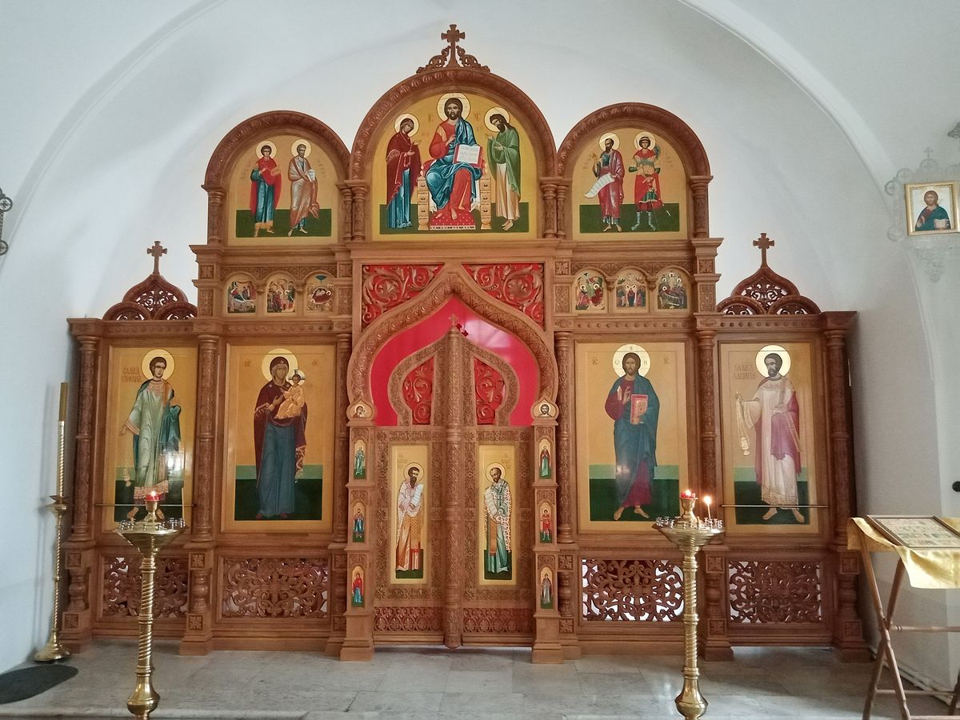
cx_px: 480
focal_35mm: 26
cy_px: 360
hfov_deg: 67.3
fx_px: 721
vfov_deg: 53.1
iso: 1946
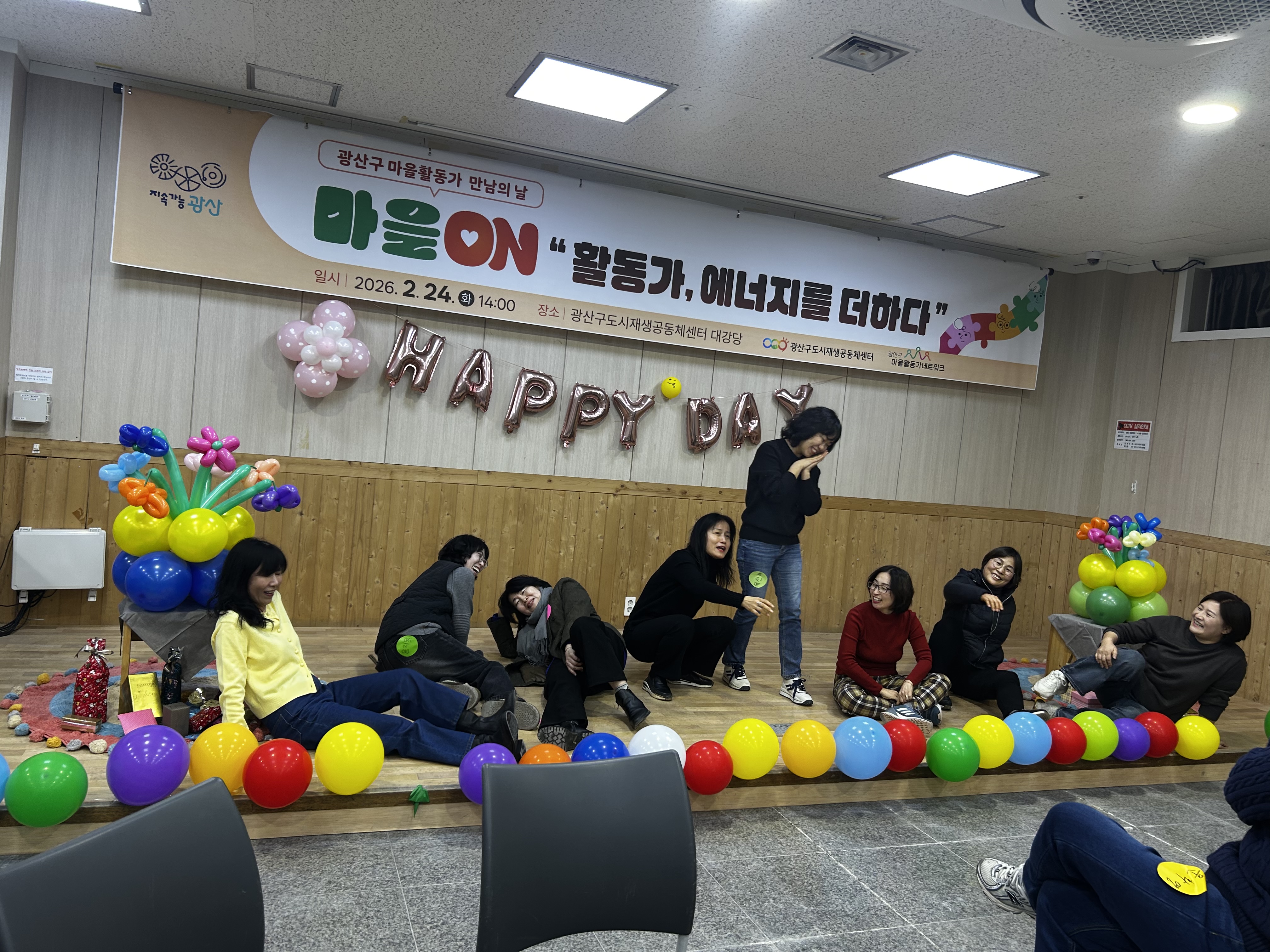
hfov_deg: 67.3
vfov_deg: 53.1
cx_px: 635
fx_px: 954
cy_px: 476
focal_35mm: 26
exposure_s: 1/60
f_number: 1.5
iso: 80
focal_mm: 5.7
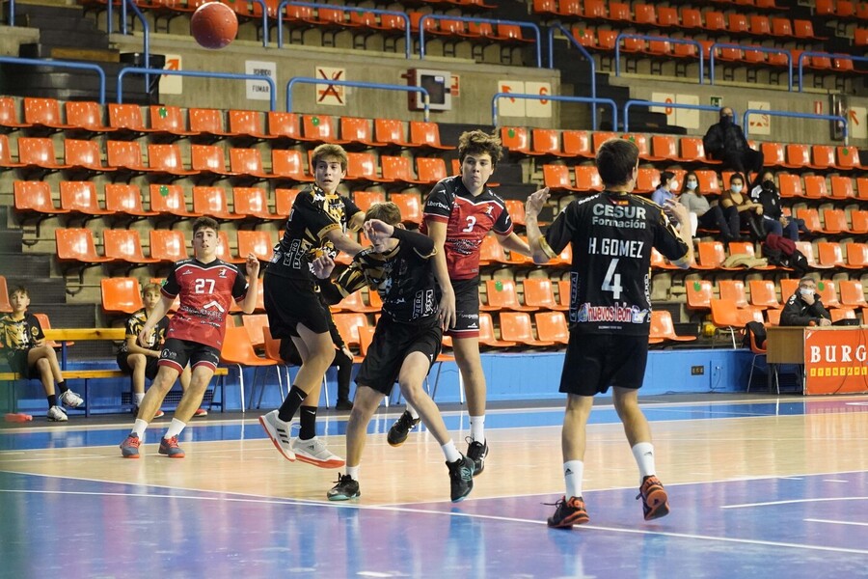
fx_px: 2531
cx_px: 434
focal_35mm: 105
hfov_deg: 19.5
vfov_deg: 13.0
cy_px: 290
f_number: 2.8
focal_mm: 70
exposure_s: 1/1000
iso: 6400
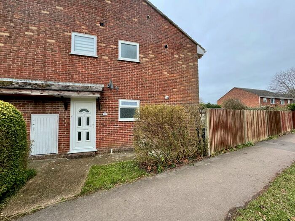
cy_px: 110
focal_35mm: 14
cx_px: 148
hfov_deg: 102.1
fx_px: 119
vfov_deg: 85.7
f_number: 2.2
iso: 80
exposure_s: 1/99
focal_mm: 2.22
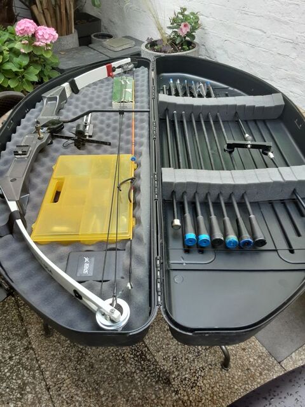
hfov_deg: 49.7
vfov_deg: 63.4
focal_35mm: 28
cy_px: 204
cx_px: 152
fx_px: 329
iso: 64
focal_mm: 2.9
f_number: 1.9
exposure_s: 1/100
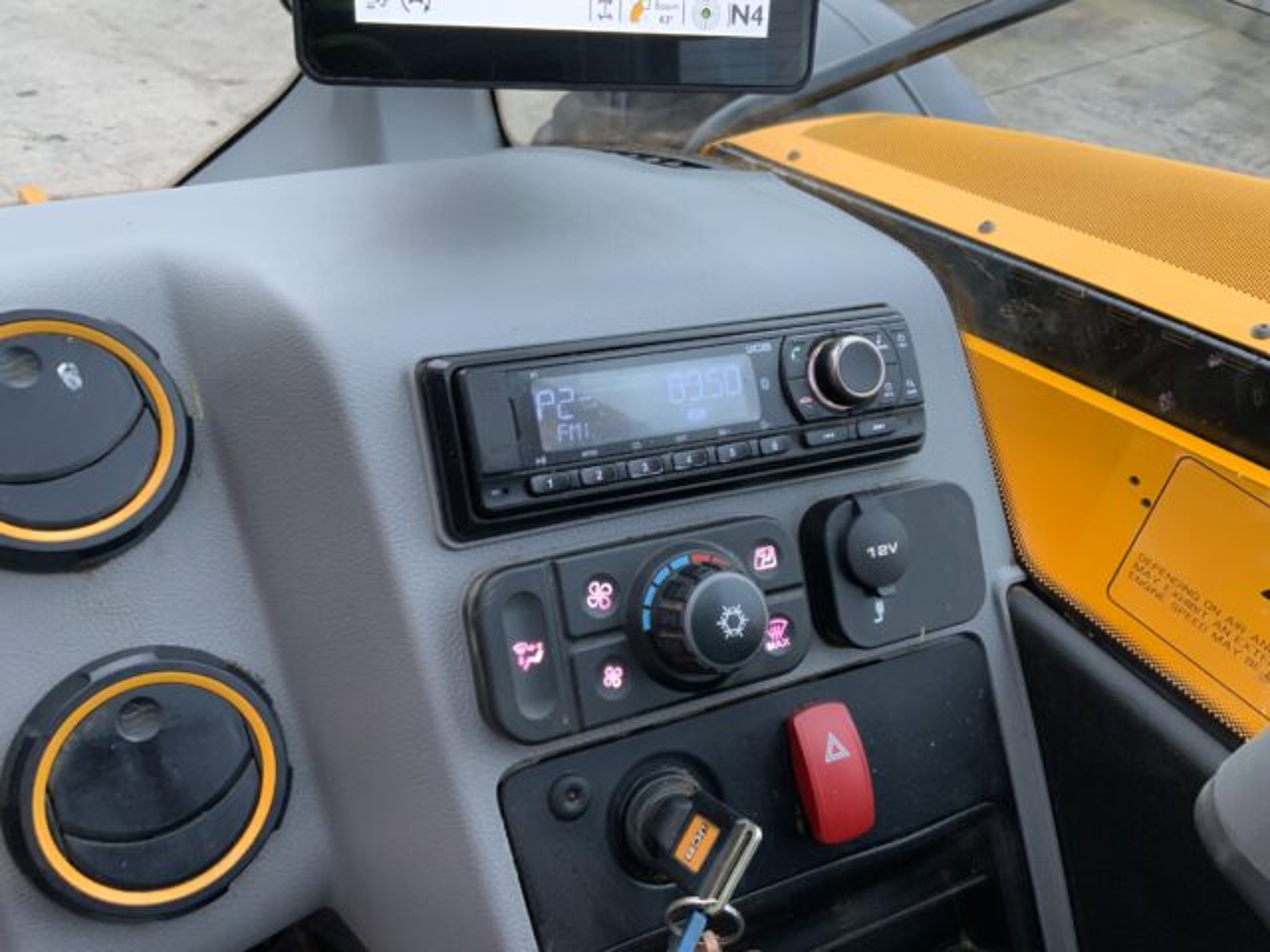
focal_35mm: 29
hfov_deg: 61.7
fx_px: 1064
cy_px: 476
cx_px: 635
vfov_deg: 48.2
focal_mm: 3
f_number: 1.8
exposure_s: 1/60
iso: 80
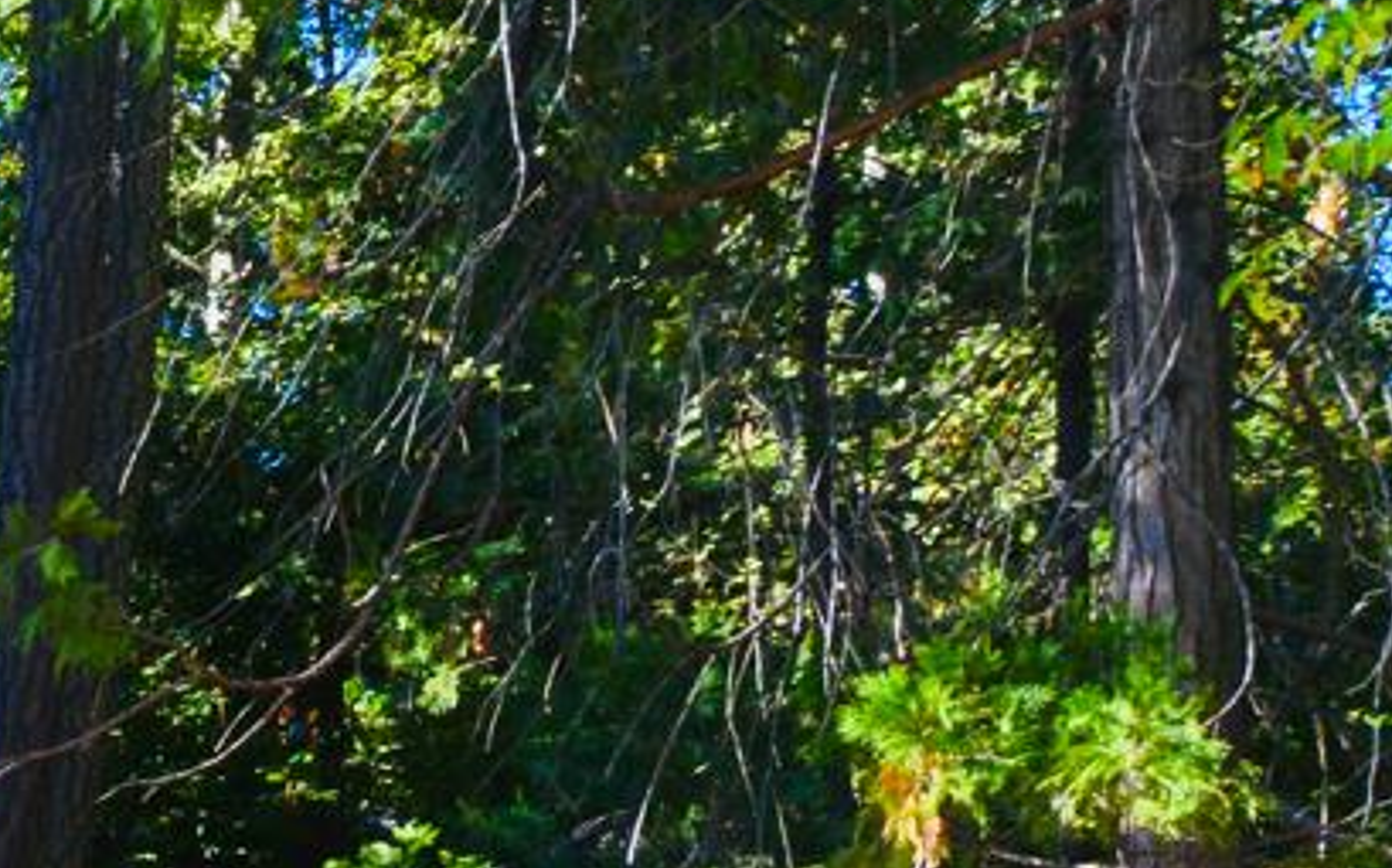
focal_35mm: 101
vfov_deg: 12.2
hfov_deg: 16.9
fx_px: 3829
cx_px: -1140
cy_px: 1375
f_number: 10
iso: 400
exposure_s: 1/160
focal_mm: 18
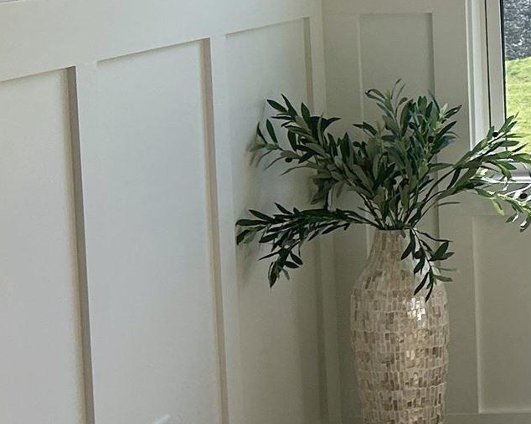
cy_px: 62
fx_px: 1933
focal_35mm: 123
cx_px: 1080
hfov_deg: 13.3
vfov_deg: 12.5
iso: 50
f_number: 1.5
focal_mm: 5.7
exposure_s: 1/840
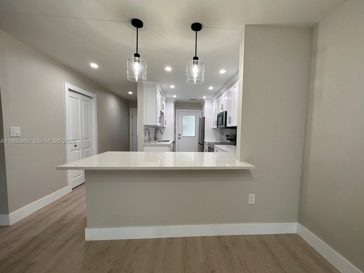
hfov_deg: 98.0
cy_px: 142
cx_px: 195
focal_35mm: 15
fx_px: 158
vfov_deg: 81.7
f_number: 2.2
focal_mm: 2.22
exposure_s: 1/120
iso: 160
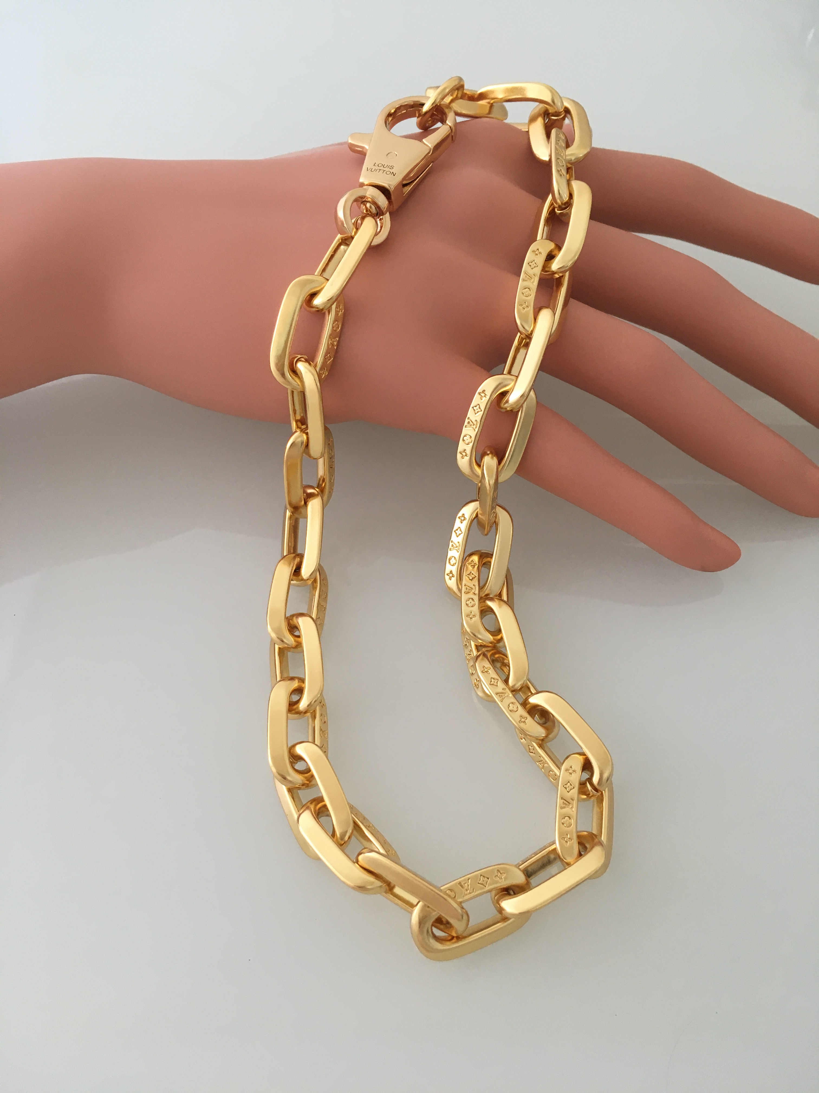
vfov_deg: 61.7
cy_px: 546
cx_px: 410
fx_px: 915
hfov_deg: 48.2
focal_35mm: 29
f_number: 2.2
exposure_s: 1/33
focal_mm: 4.15
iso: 64
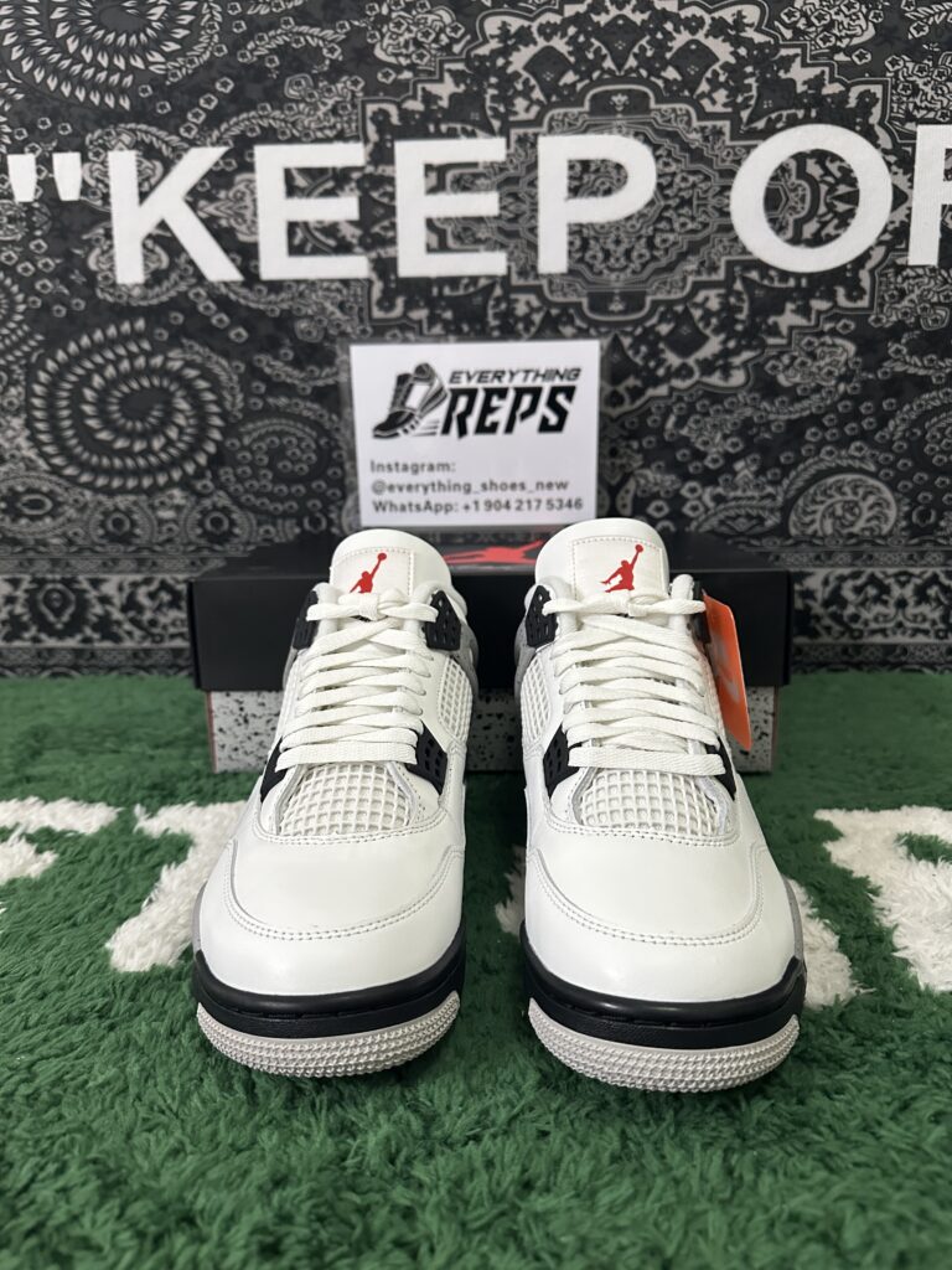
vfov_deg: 71.6
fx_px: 880
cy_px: 635
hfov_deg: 56.8
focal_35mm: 24
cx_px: 476
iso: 500
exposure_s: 1/50
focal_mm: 6.86
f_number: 1.78
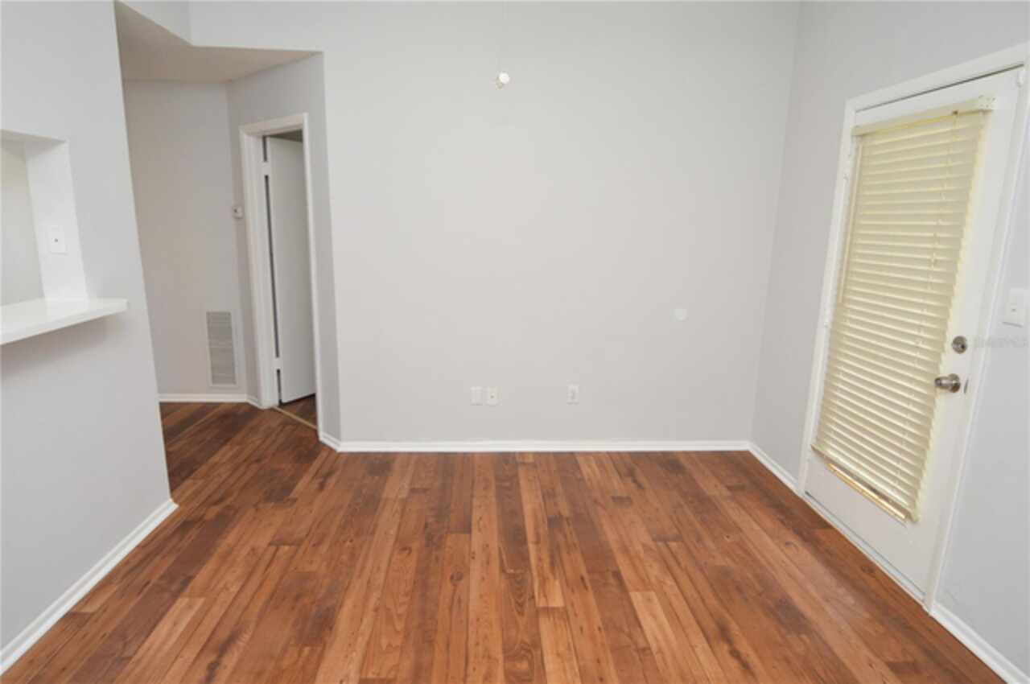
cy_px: 342
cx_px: 515
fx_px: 514
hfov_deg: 90.1
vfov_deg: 67.2
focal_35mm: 18
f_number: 4
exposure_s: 1/60
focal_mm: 12
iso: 400
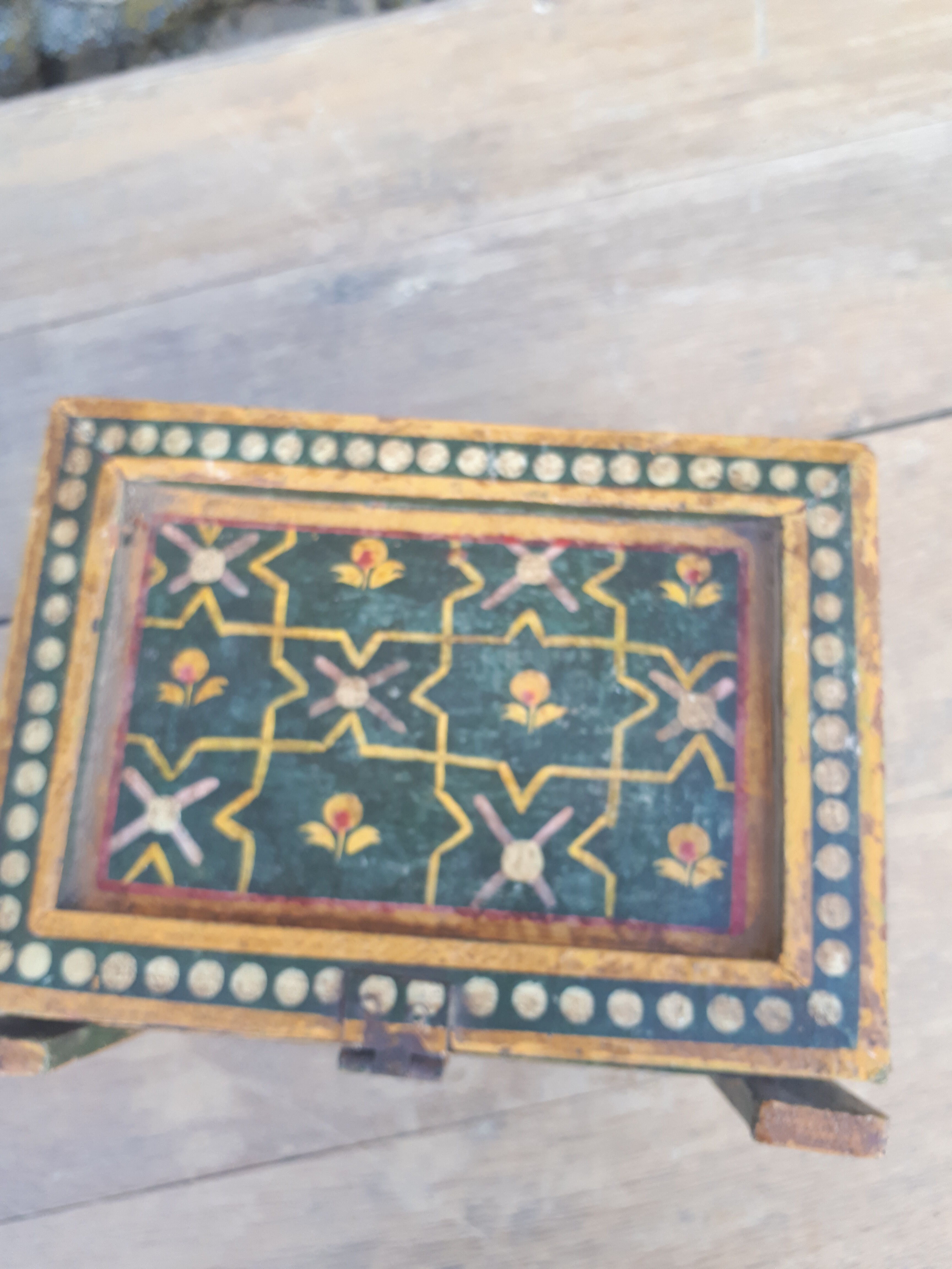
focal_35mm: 27
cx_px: 476
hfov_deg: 51.4
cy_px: 634
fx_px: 990
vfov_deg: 65.3
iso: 64
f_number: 1.9
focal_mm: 3.6
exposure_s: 1/100
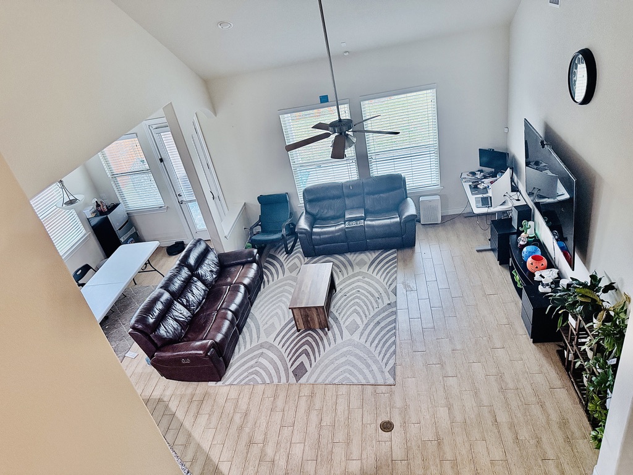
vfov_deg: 56.8
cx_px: 316
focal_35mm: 24
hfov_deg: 71.6
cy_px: 238
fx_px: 439
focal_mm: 6.76
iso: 640
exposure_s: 1/60
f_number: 1.78
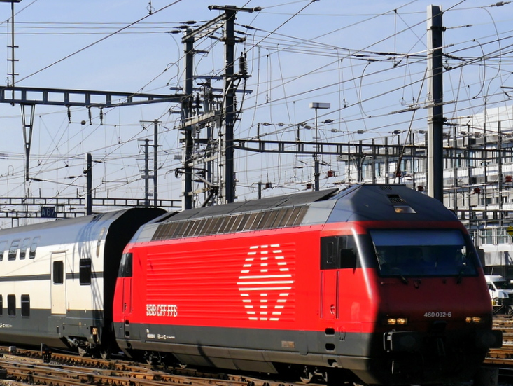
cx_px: 179
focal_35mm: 75
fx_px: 1112
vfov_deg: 19.6
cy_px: 235
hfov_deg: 25.9
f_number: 9
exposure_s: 1/400
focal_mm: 25
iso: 160
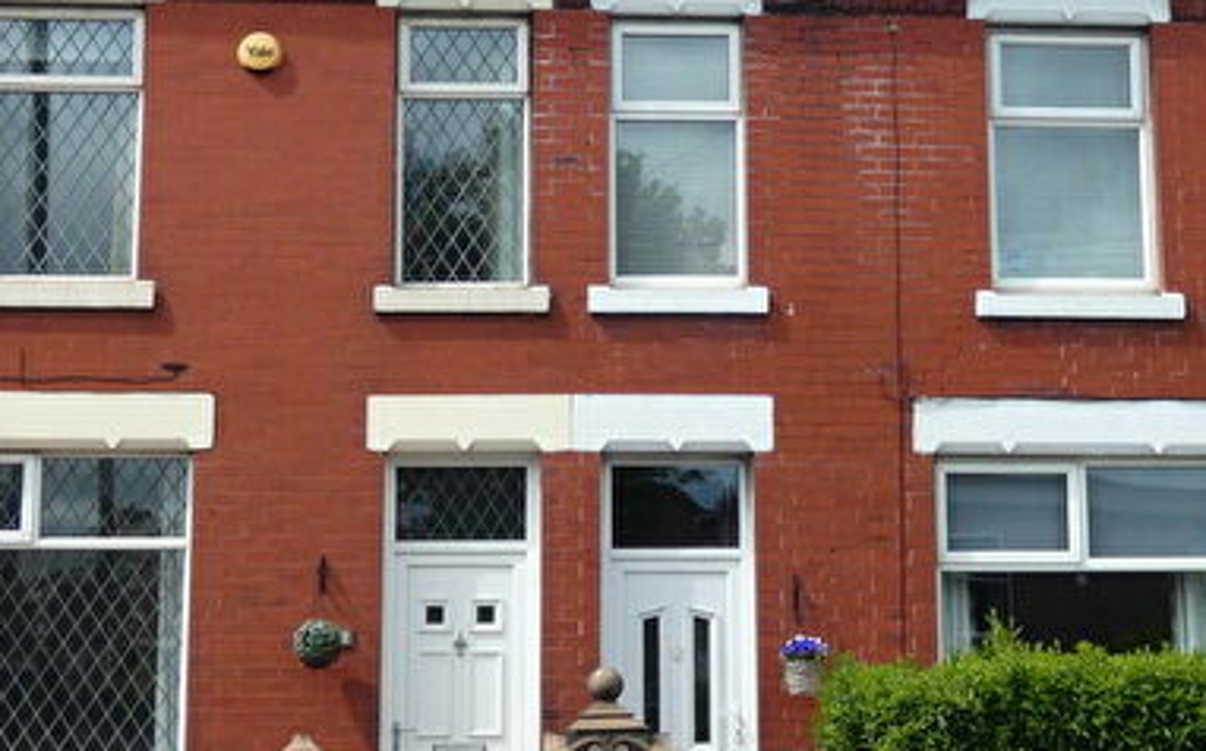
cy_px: 342
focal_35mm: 70
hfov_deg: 29.4
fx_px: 2299
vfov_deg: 18.6
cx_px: 672
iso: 80
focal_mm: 6.5
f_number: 3.5
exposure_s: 1/500
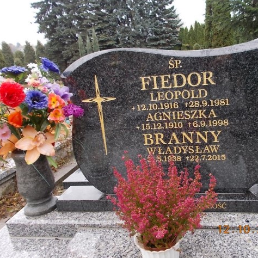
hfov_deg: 51.7
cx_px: 168
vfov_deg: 52.5
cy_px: 130
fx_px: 261
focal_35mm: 31
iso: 80
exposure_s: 1/50
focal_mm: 4.6
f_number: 3.2
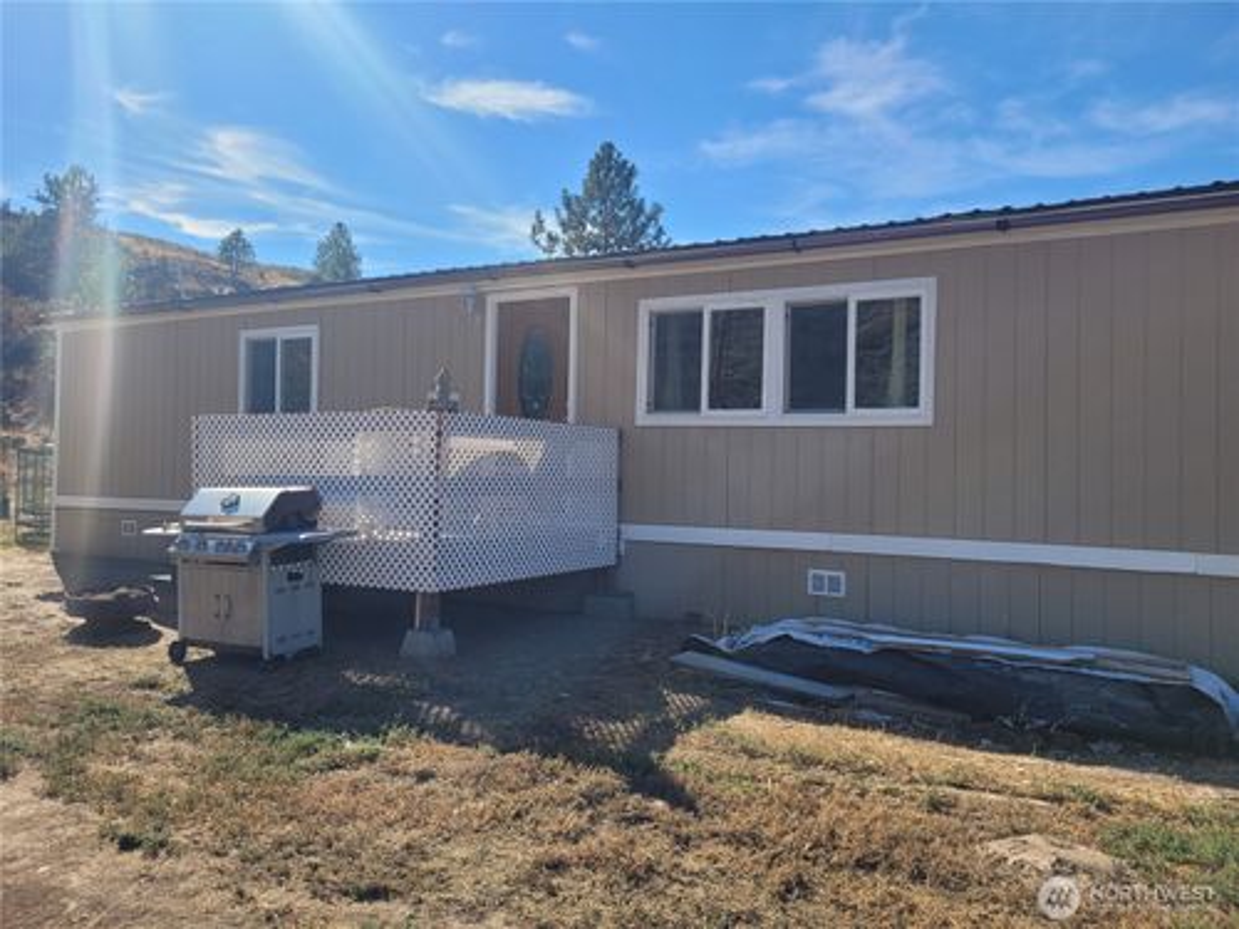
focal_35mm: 26
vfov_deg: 53.1
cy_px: 464
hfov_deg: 67.3
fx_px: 931
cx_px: 620
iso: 40
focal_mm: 5.4
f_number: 1.8
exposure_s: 1/2579
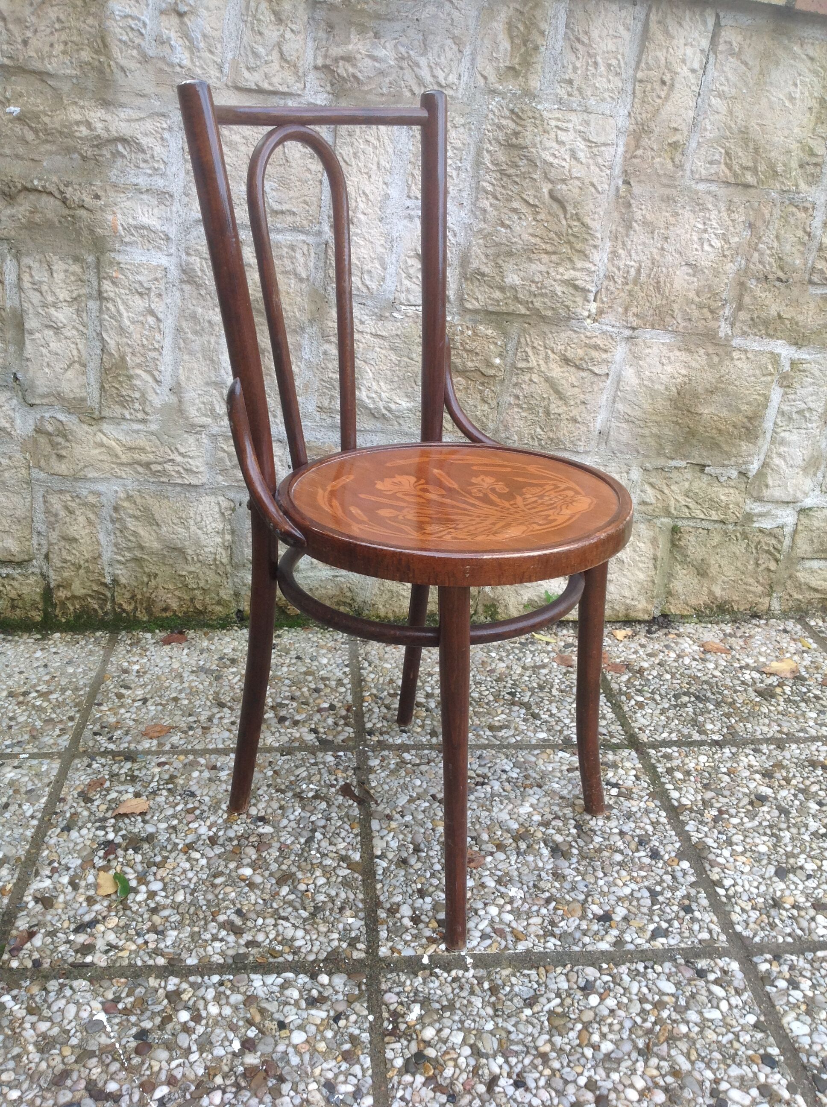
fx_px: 1118
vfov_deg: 52.7
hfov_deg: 40.6
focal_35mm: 35
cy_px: 554
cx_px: 414
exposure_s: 1/157
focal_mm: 4.28
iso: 50
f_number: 2.4
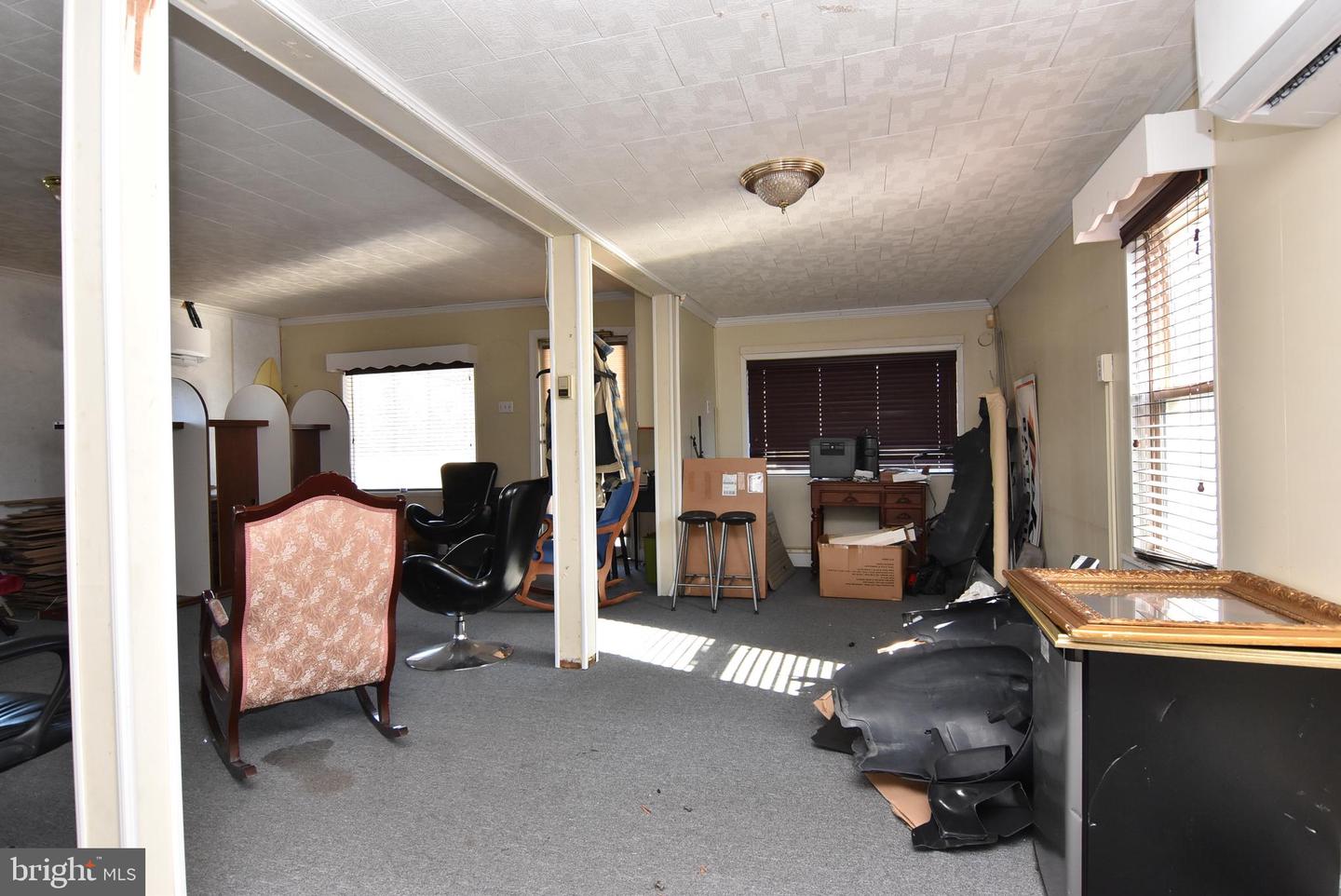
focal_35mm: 18
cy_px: 448
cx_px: 670
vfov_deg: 67.5
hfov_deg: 90.0
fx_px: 671
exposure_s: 1/50
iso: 800
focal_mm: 12
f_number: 8
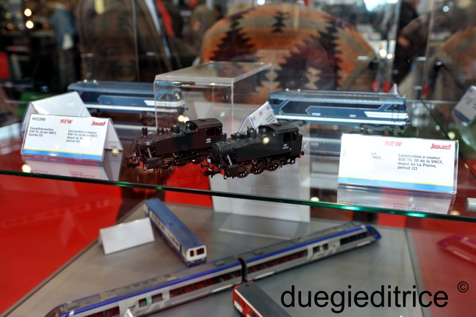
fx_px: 462
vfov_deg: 37.8
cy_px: 158
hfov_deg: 54.5
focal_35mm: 35
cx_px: 238
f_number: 8
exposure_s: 1/80
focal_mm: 35
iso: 800
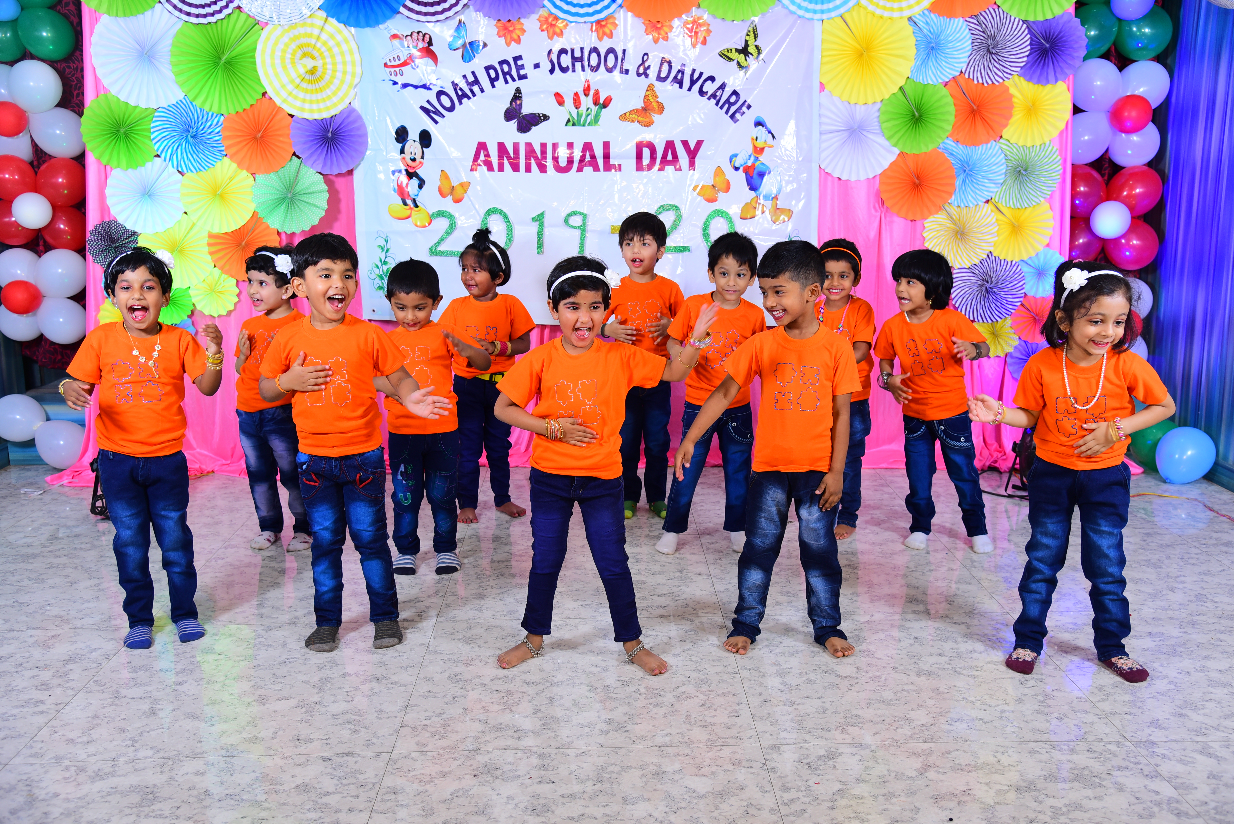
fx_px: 1303
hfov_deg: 50.7
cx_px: 617
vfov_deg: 35.1
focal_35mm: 38
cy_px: 412
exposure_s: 1/125
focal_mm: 38
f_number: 4.5
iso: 250
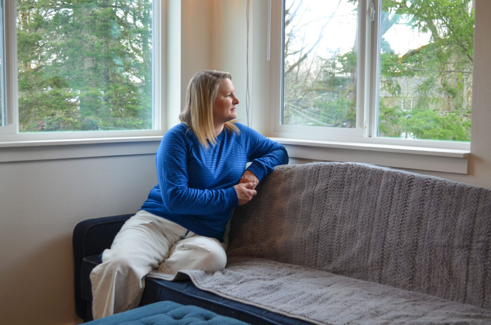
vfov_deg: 27.9
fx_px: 653
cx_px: 246
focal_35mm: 48
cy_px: 162
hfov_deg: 41.2
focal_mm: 32
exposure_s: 1/40
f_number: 4.8
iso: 180
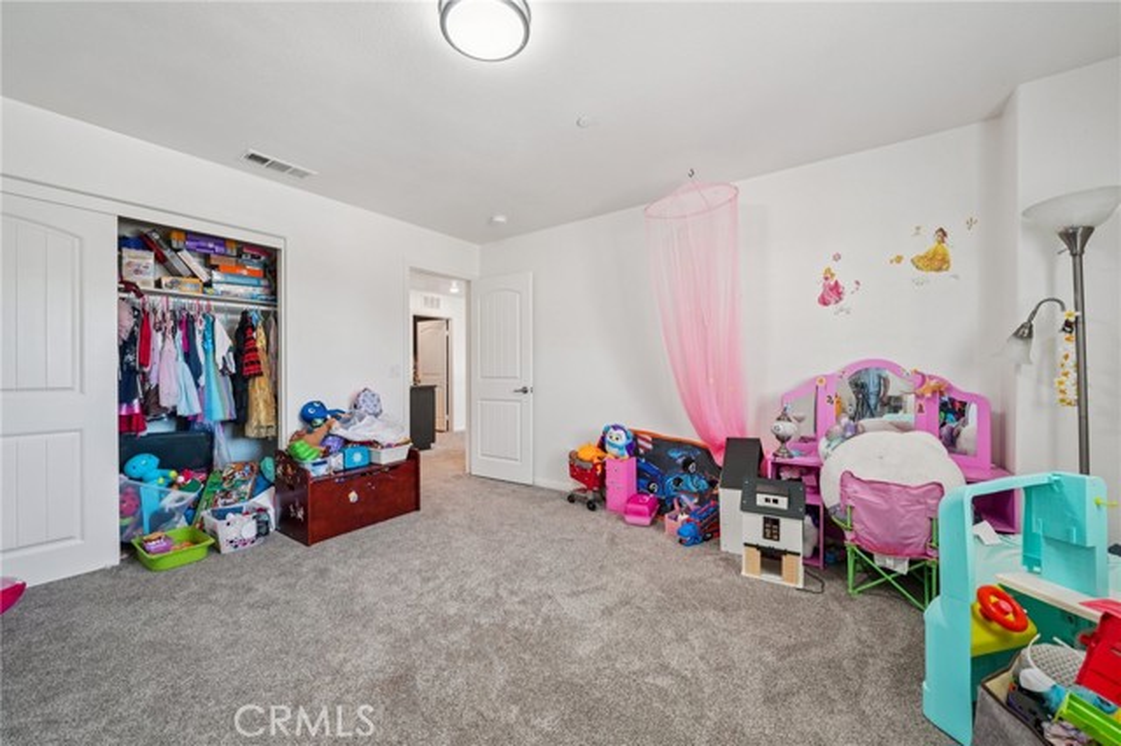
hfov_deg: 108.4
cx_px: 560
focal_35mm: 13
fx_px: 405
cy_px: 373
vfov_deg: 85.4
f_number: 8
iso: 400
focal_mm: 13
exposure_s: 1/10
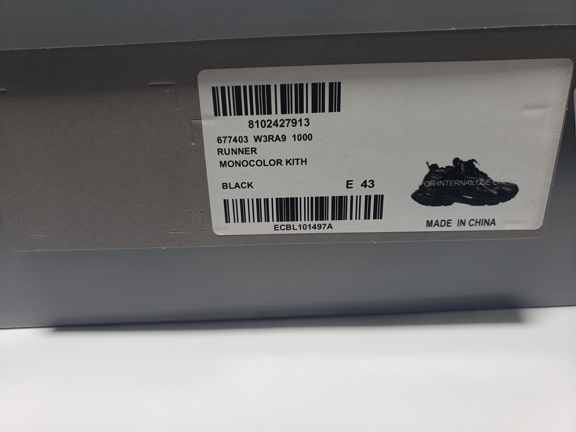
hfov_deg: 67.3
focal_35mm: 26
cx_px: 288
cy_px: 216
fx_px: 433
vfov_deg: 53.1
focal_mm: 4.3
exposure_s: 1/251
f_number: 1.5
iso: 50
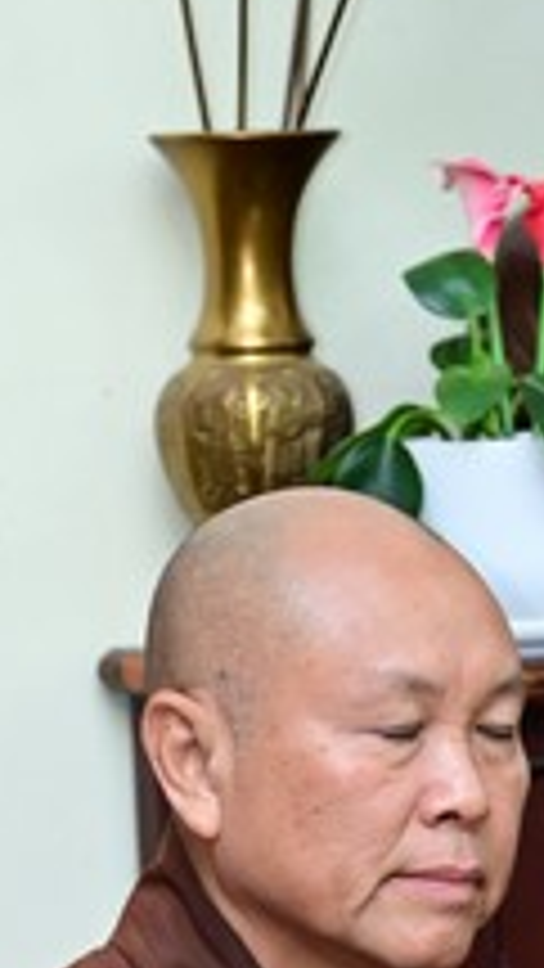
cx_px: 486
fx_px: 7716
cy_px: 1036
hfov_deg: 4.0
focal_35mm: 301
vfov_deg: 7.1
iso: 2000
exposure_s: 1/125
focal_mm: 95
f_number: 4
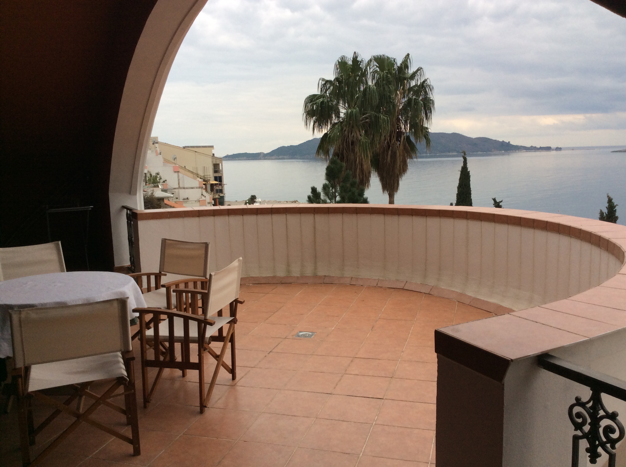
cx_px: 313
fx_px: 578
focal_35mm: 32
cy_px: 234
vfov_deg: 44.1
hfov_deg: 56.9
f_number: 2.4
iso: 32
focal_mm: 3.3
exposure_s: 1/174
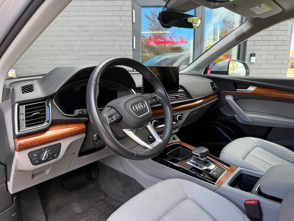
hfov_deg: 71.6
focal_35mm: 24
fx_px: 204
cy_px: 110
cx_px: 147
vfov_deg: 56.8
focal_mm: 6.76
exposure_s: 1/204
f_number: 1.78
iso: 80
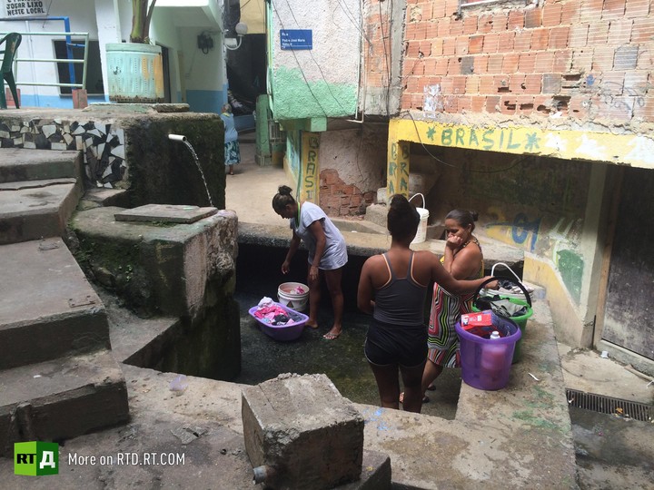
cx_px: 327
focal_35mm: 29
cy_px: 245
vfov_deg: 48.2
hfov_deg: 61.7
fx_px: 548
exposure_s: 1/304
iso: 32
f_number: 2.2
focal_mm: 4.15
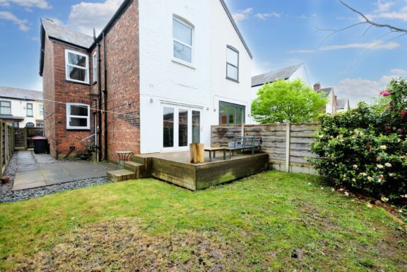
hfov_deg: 100.4
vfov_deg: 77.3
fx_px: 170
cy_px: 136
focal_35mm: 15
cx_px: 204
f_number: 5.6
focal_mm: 10
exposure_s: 1/90
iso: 200
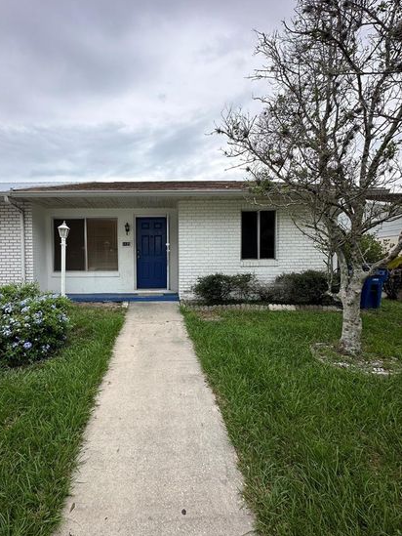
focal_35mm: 17
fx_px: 263
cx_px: 159
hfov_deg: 73.9
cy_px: 272
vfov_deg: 91.0
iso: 40
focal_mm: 2.22
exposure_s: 1/153
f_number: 2.2
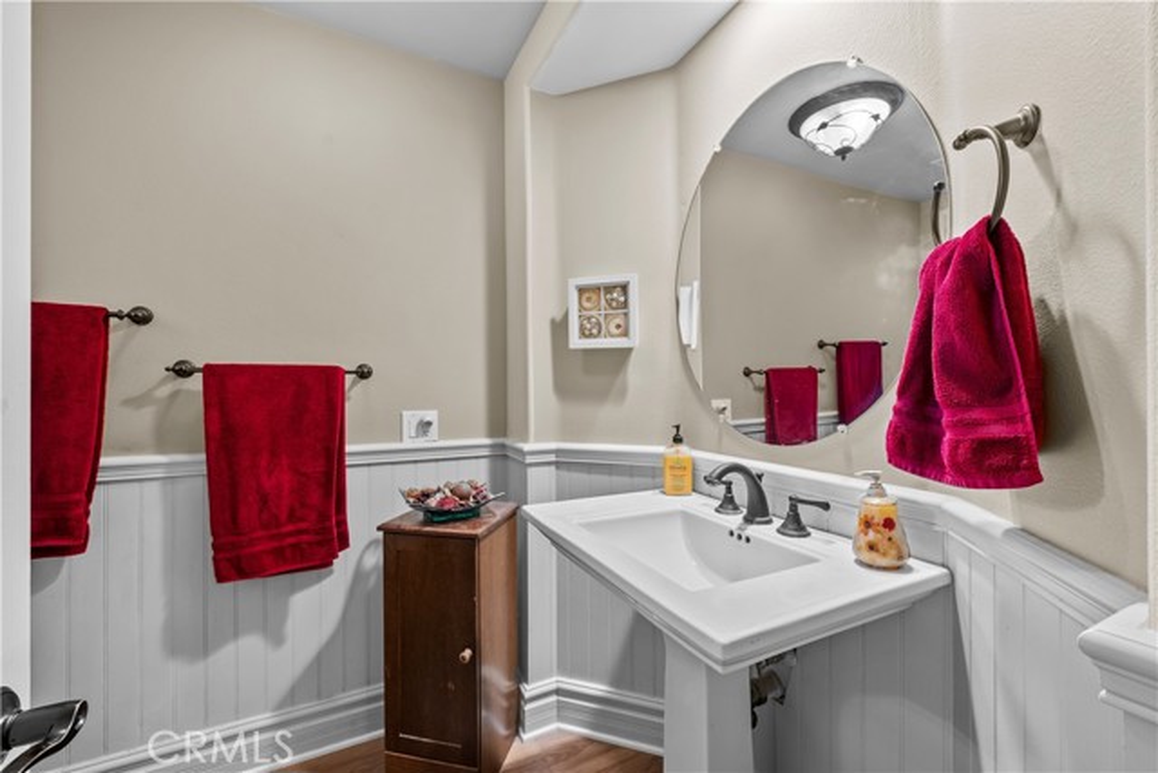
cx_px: 579
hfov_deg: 104.2
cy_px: 386
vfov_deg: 81.2
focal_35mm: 14
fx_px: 450
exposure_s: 1
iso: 250
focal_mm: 14
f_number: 9
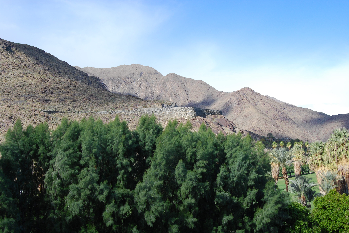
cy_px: 116
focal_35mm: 46
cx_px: 174
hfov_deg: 42.3
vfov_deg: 29.0
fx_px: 451
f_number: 10
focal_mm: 31
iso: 200
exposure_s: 1/200
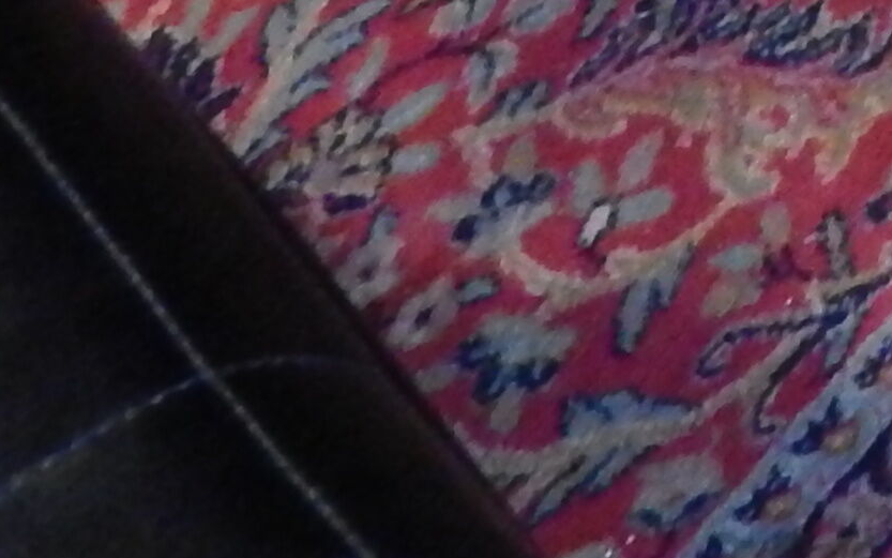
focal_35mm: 129
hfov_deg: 13.1
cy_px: -1234
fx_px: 3137
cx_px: 1983
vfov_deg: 8.3
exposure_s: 1/5
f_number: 3
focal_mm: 4
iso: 800
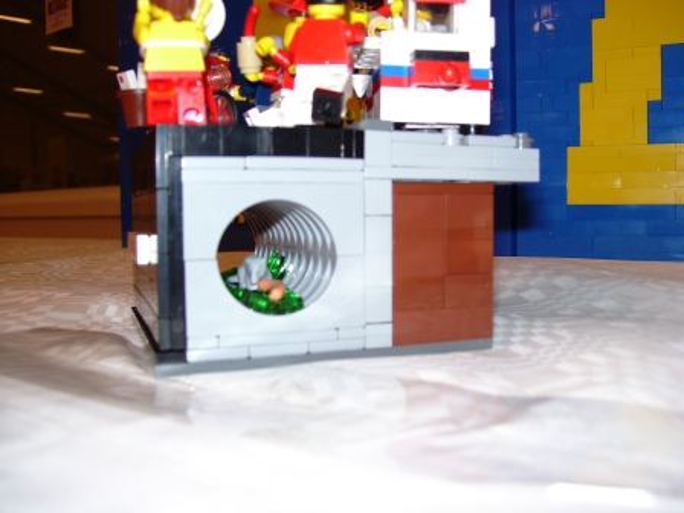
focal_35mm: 36
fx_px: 711
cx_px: 342
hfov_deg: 51.4
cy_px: 256
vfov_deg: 39.7
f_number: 2.7
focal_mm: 6
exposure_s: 1/60
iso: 80
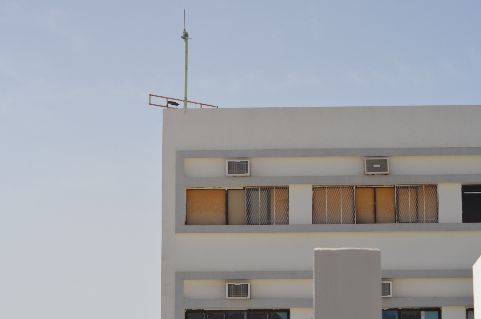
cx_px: 240
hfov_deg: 19.5
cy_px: 160
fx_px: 1400
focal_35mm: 105
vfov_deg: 13.0
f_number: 7.1
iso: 200
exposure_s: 1/800
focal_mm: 70
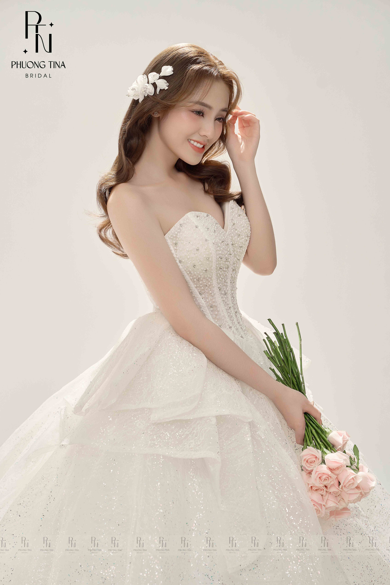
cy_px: 292
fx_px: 1137
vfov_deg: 28.8
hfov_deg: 19.5
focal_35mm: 70
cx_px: 195
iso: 500
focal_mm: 70
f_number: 4.5
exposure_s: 1/160
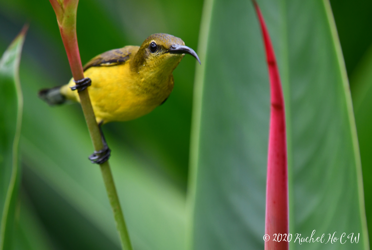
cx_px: 186
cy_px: 125
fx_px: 6527
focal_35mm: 630
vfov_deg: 2.2
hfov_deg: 3.3
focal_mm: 420
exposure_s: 1/500
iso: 800
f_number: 5.6
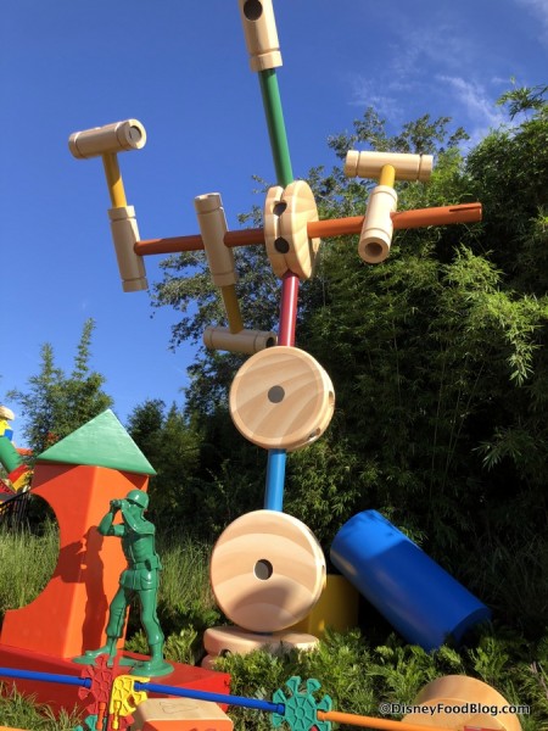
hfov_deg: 49.7
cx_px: 274
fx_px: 591
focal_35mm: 28
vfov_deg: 63.4
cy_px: 366
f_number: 1.8
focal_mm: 3.99
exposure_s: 1/1000
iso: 20
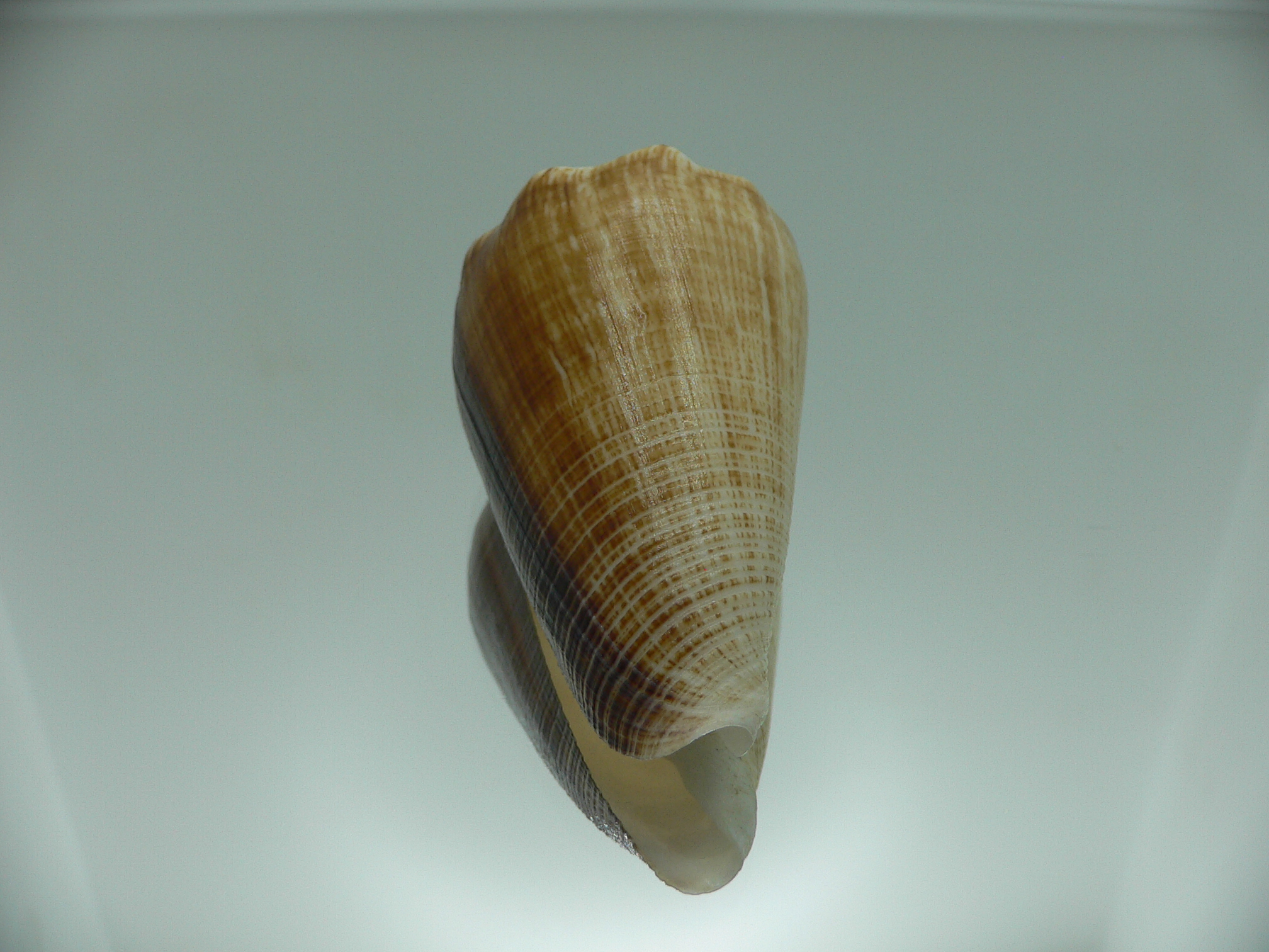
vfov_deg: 40.7
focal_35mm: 35
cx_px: 634
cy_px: 476
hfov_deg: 52.6
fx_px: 1283
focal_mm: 4.6
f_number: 2.8
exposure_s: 1/100
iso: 80
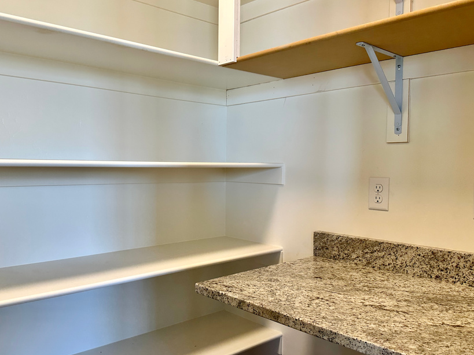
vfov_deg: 46.8
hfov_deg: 59.8
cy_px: 184
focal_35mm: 30
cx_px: 208
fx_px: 411
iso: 160
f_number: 1.78
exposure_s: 1/120
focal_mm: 6.86
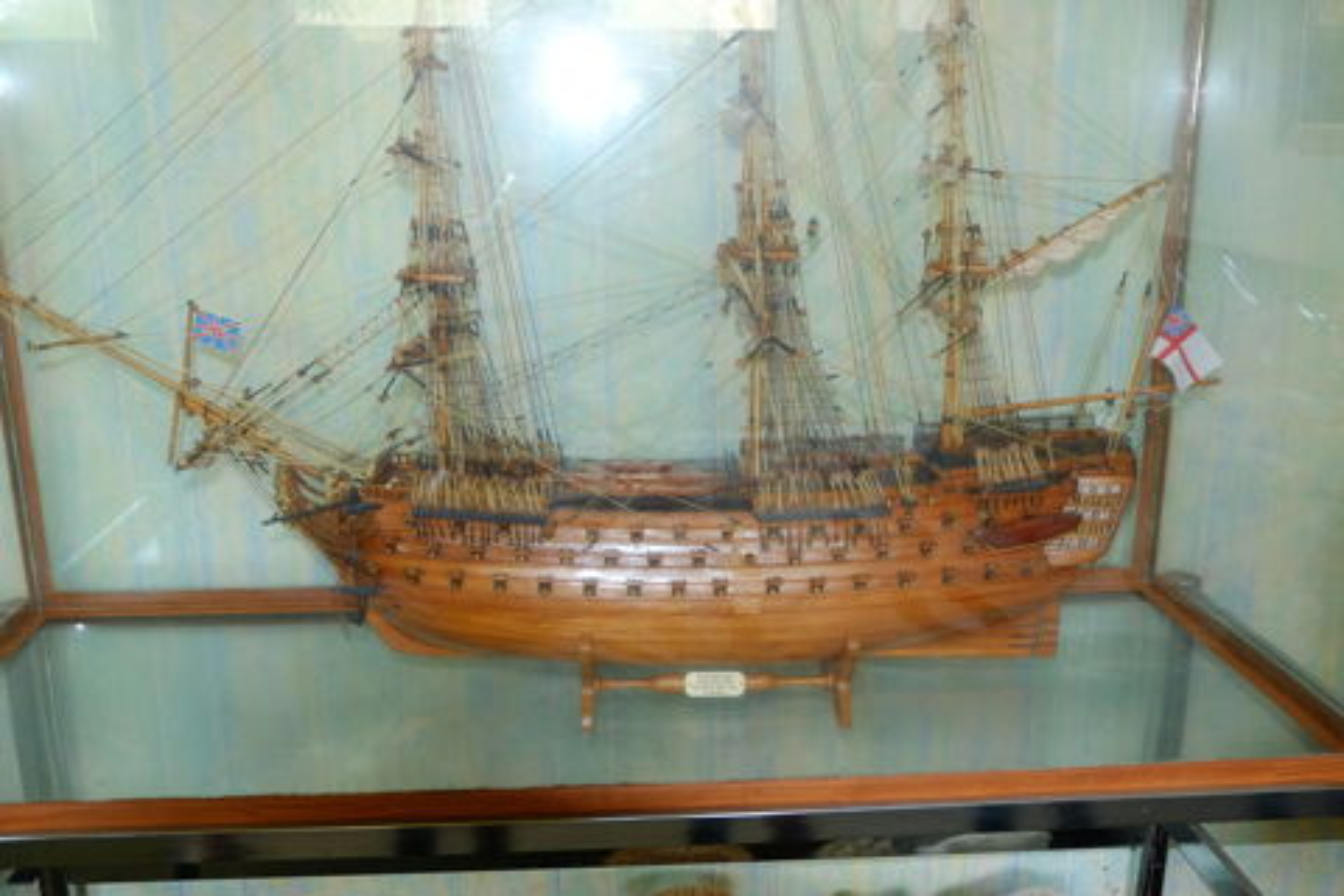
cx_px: 672
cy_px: 448
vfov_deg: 41.1
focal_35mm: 32
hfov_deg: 58.7
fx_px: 1195
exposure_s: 1/15
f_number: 3.2
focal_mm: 21.4
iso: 400
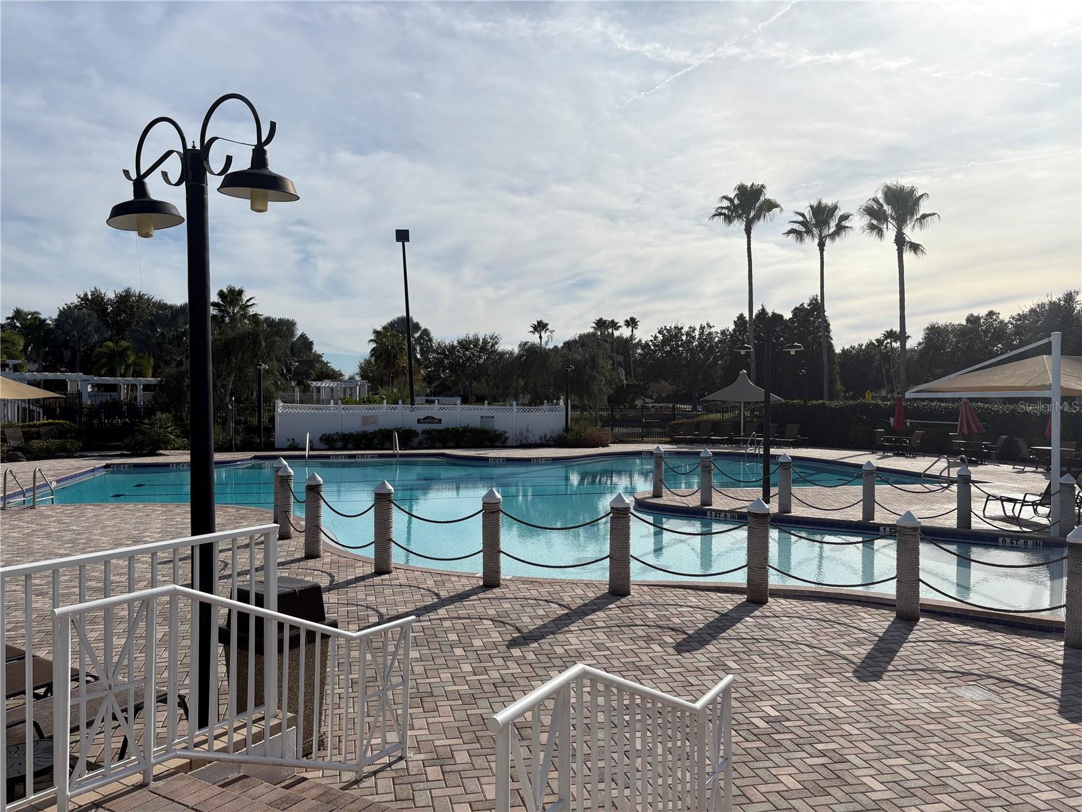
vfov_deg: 53.1
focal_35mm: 26
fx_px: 813
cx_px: 541
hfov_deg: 67.3
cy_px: 406
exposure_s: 1/10101
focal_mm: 5.96
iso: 50
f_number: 1.6
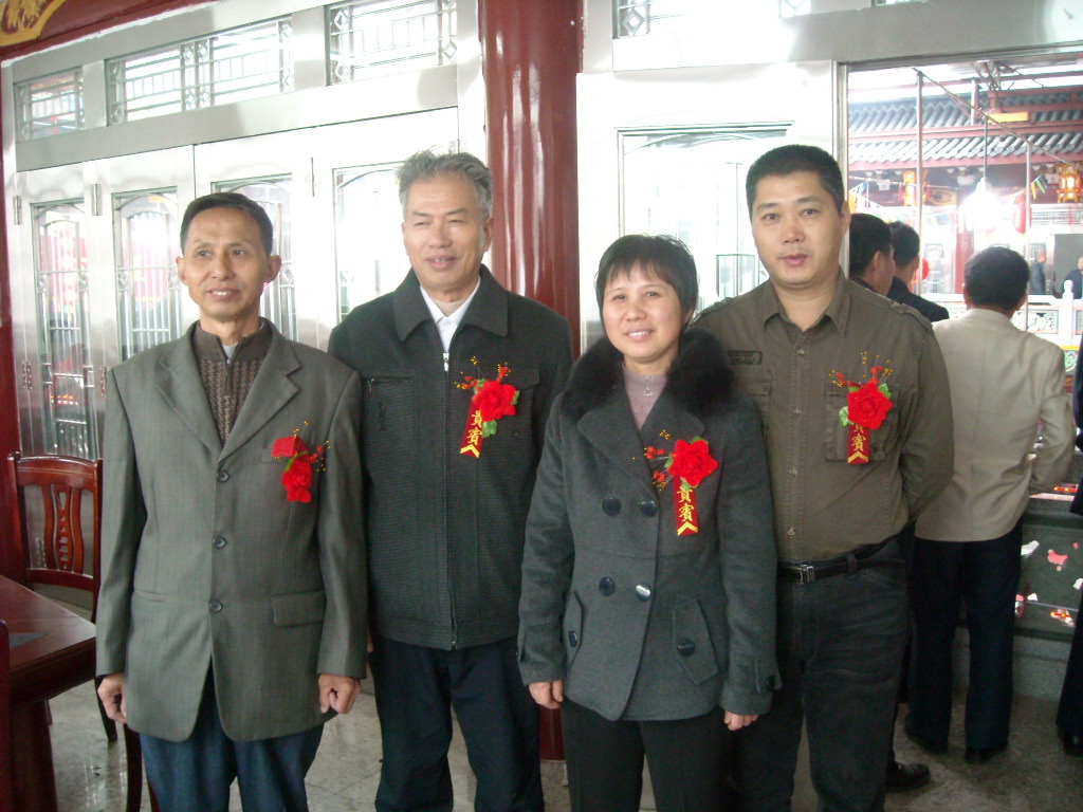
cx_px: 542
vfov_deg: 40.7
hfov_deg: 52.6
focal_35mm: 35
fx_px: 1095
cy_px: 406
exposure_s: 1/35
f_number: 2.8
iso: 400
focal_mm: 5.7
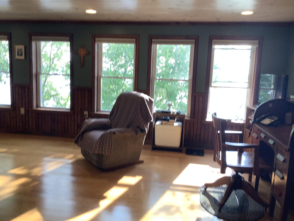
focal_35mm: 31
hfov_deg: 58.4
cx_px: 147
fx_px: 263
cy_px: 110
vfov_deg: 45.4
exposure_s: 1/100
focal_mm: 3.3
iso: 50
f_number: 2.4
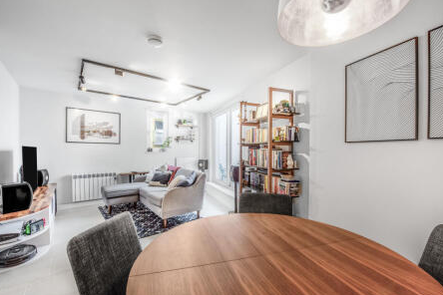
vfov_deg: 77.3
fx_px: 185
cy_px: 147
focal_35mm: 15
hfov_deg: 100.4
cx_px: 215
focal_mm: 14
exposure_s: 1/8
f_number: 7.1
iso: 100
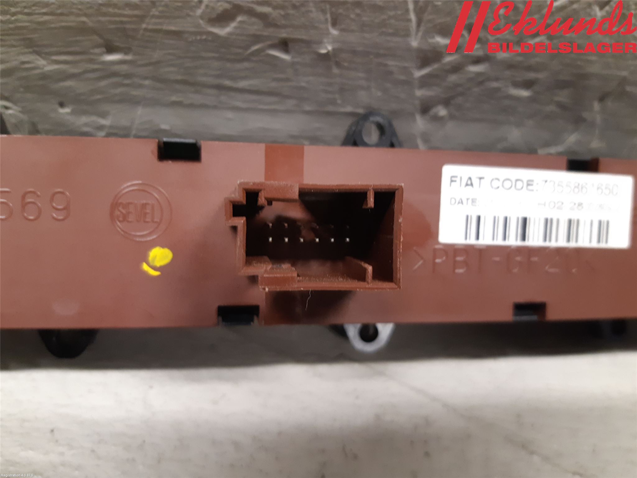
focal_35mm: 26
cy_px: 239
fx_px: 478
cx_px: 318
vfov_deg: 53.1
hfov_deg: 67.3
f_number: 1.7
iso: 250
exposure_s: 1/33
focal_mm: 3.93
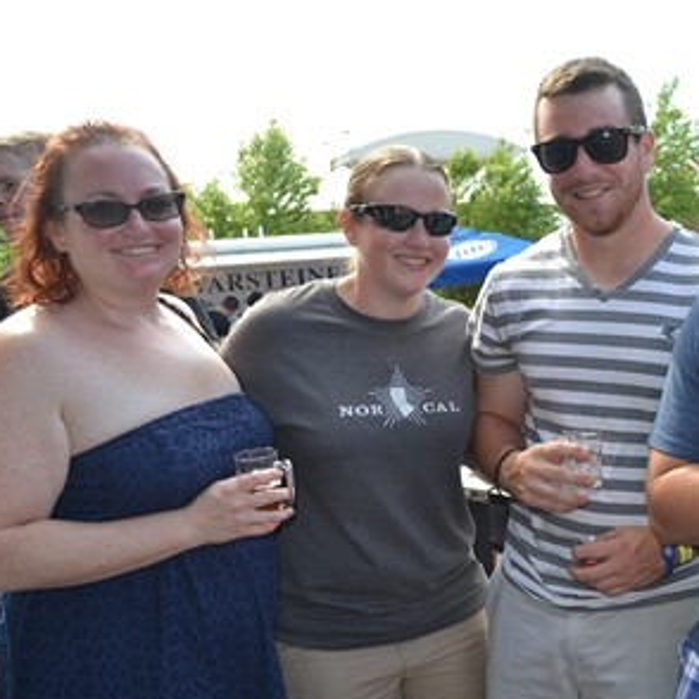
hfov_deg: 37.1
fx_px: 982
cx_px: 604
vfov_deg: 39.0
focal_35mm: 43
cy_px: 410
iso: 125
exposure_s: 1/125
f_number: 4
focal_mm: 18
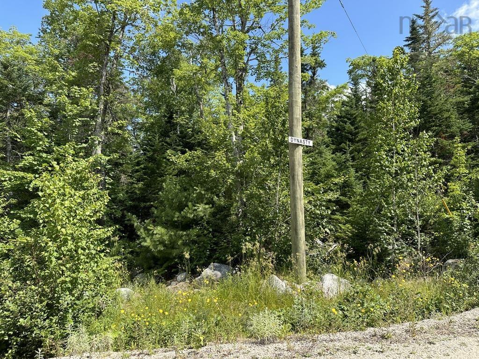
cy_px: 180
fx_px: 332
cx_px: 240
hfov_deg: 71.6
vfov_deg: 56.8
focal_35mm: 24
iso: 80
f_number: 1.78
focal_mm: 6.86
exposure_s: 1/1949
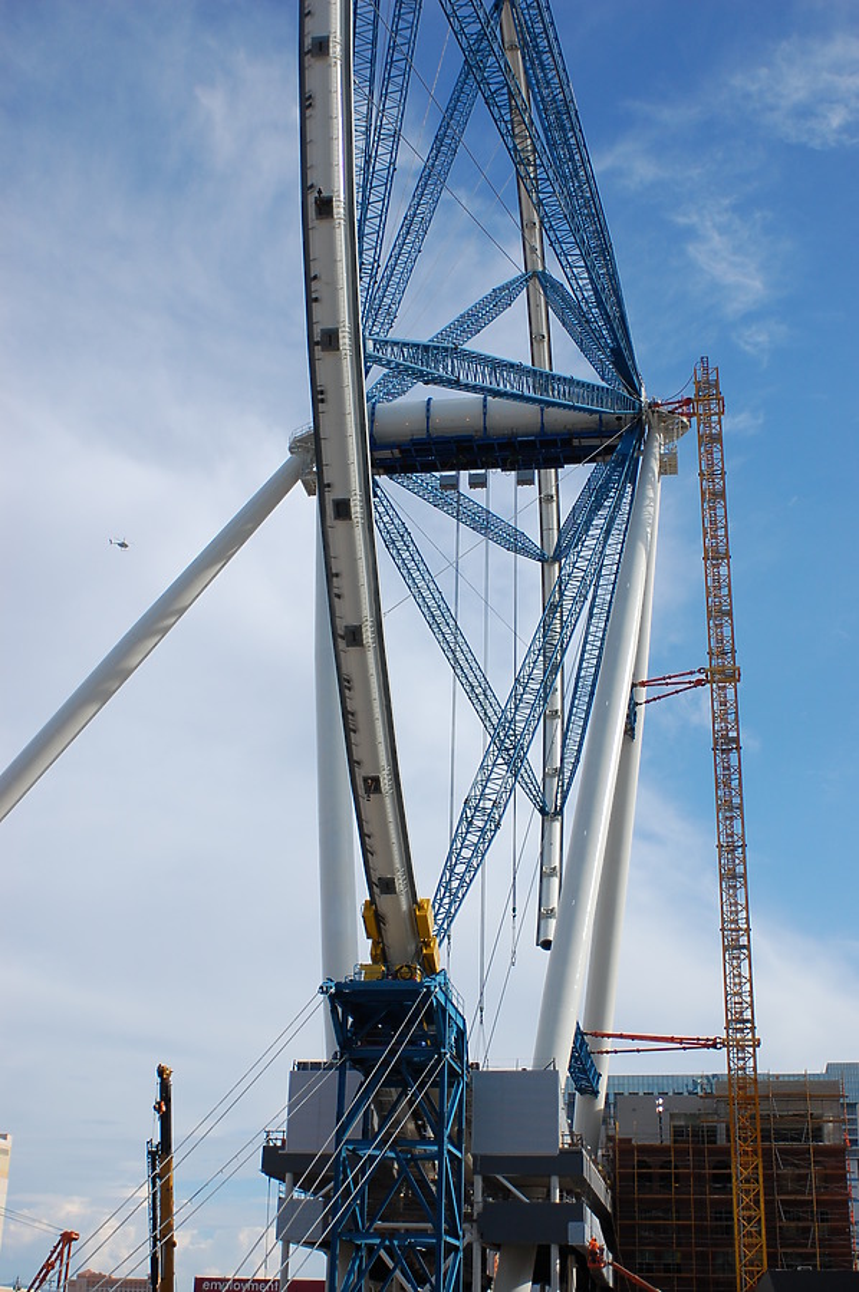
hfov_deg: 31.8
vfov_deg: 46.4
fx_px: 1507
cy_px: 646
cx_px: 430
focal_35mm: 42
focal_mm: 28
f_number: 2.8
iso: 200
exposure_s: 1/4000
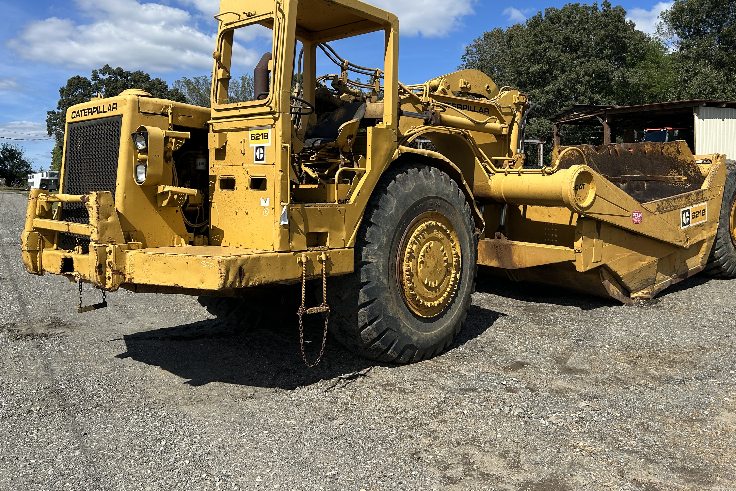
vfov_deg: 43.4
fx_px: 613
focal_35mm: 30
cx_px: 387
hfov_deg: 61.9
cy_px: 193
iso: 50
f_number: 1.5
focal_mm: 5.7
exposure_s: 1/4115
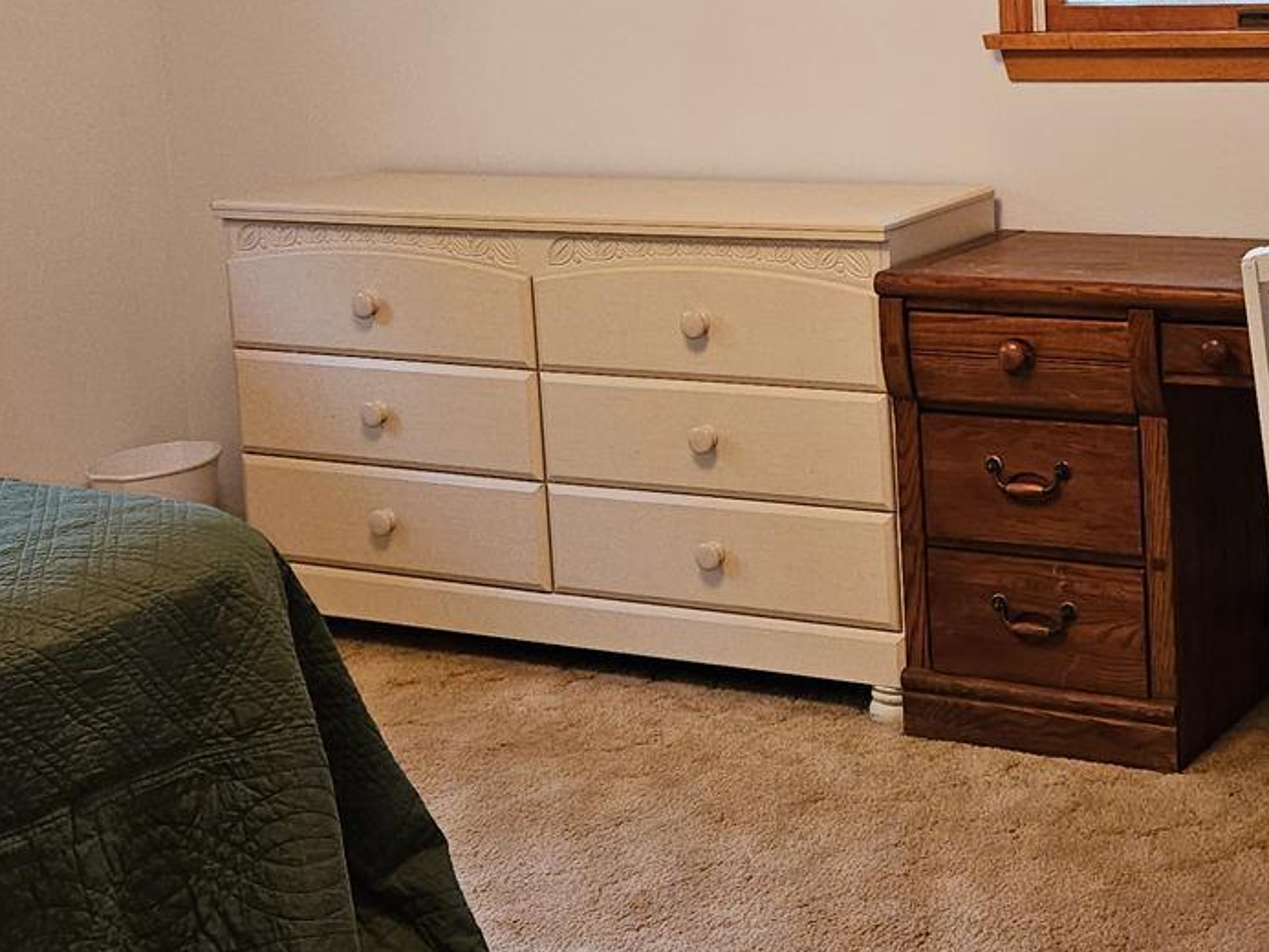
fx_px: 2493
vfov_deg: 21.3
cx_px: 950
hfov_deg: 28.1
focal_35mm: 68
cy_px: 167
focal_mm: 5.4
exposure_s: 1/60
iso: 100
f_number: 1.8
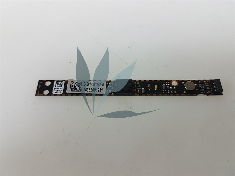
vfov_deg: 53.1
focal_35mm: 26
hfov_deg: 67.3
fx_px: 177
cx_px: 118
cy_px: 88
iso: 50
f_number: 1.7
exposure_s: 1/100
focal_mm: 4.2
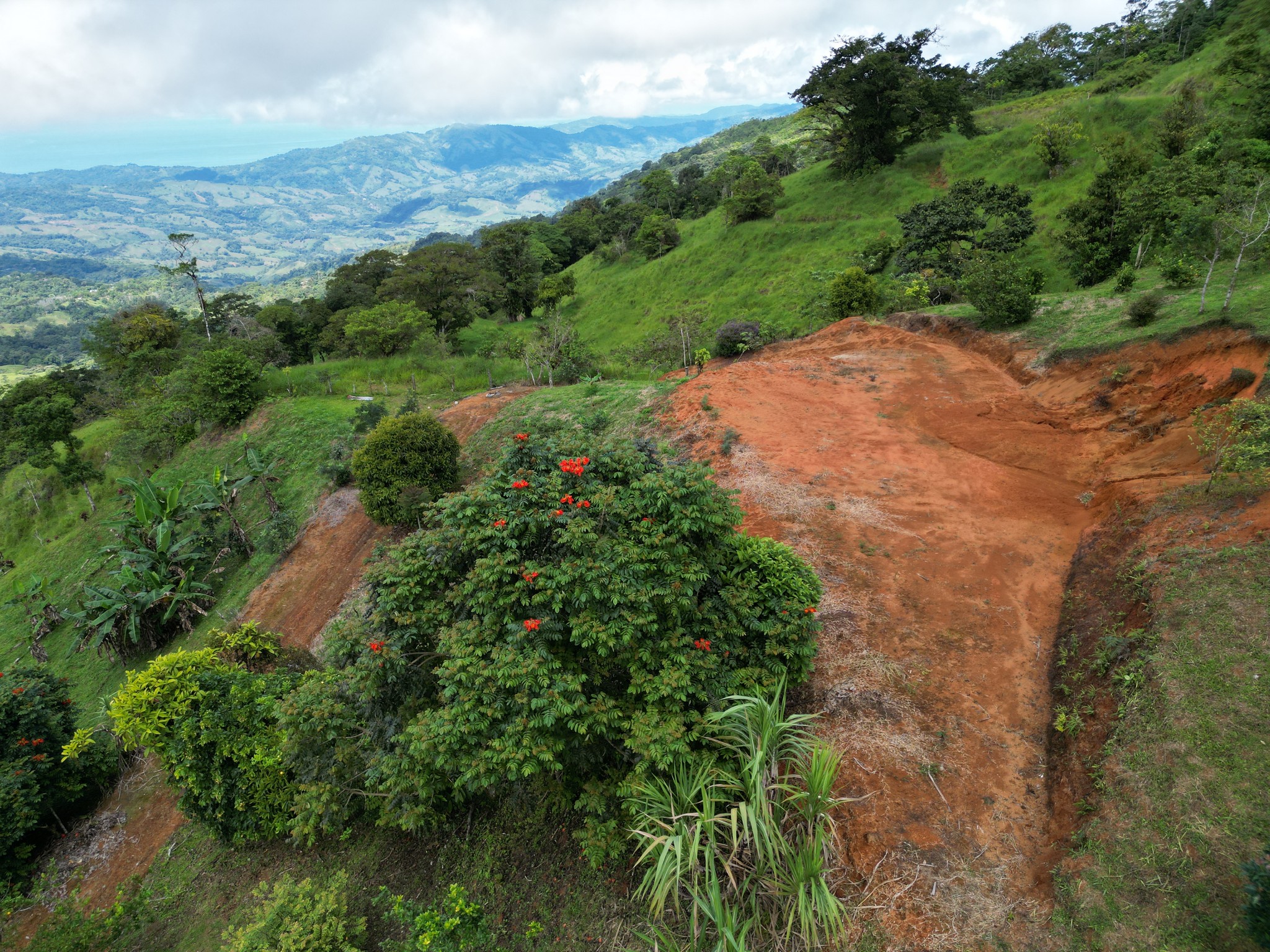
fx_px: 881
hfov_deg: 71.6
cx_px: 635
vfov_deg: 56.8
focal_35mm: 24
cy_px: 476
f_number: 1.7
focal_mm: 6.72
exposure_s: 1/1600
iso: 140
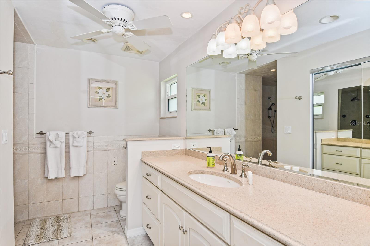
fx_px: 185
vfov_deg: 67.4
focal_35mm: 18
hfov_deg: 90.0
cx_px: 185
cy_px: 123
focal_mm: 12
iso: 200
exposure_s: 1/30
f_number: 8
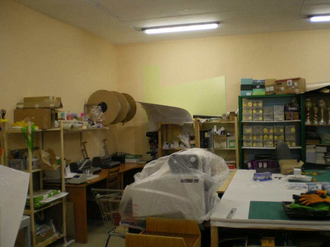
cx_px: 165
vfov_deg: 37.7
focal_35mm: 38
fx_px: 362
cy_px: 124
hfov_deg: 49.0
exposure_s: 1/30
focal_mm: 6.3
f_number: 3.1
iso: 250
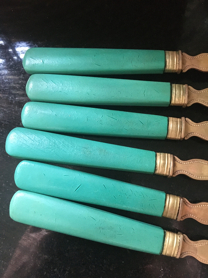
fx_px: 232
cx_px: 104
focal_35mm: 29
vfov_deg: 61.7
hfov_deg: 48.2
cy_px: 139
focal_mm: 4.15
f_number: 2.2
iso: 320
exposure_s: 1/17
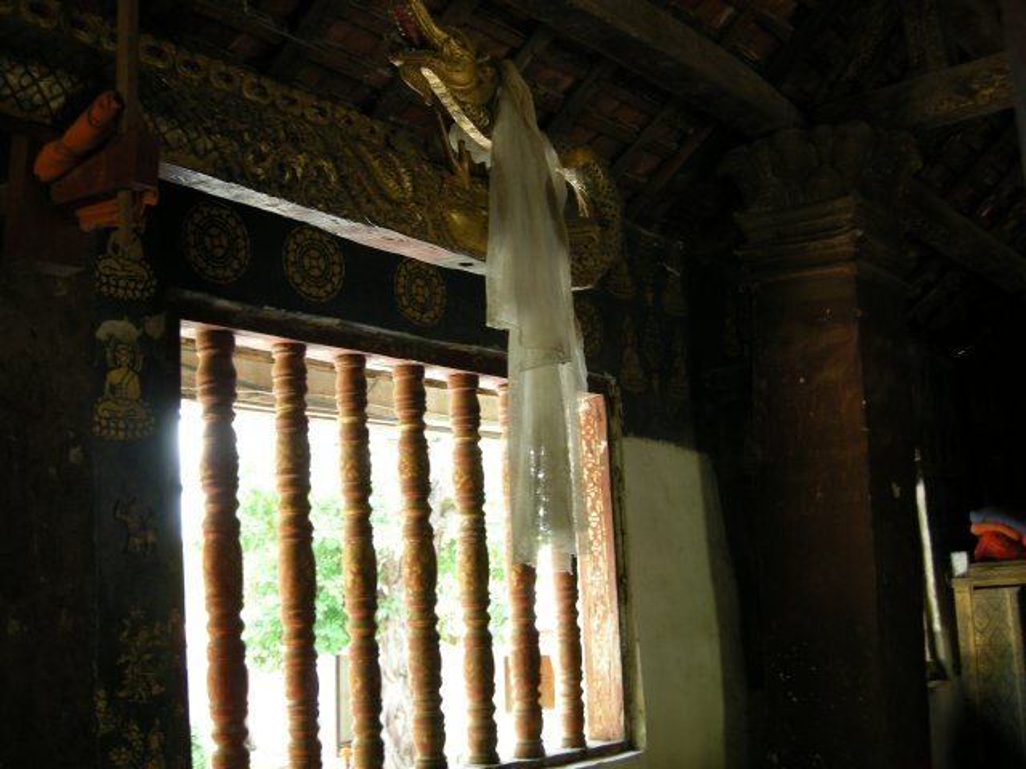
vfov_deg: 35.1
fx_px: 1215
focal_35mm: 41
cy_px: 384
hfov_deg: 45.8
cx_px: 513
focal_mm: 8.5
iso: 88
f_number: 2.9
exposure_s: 1/7.9
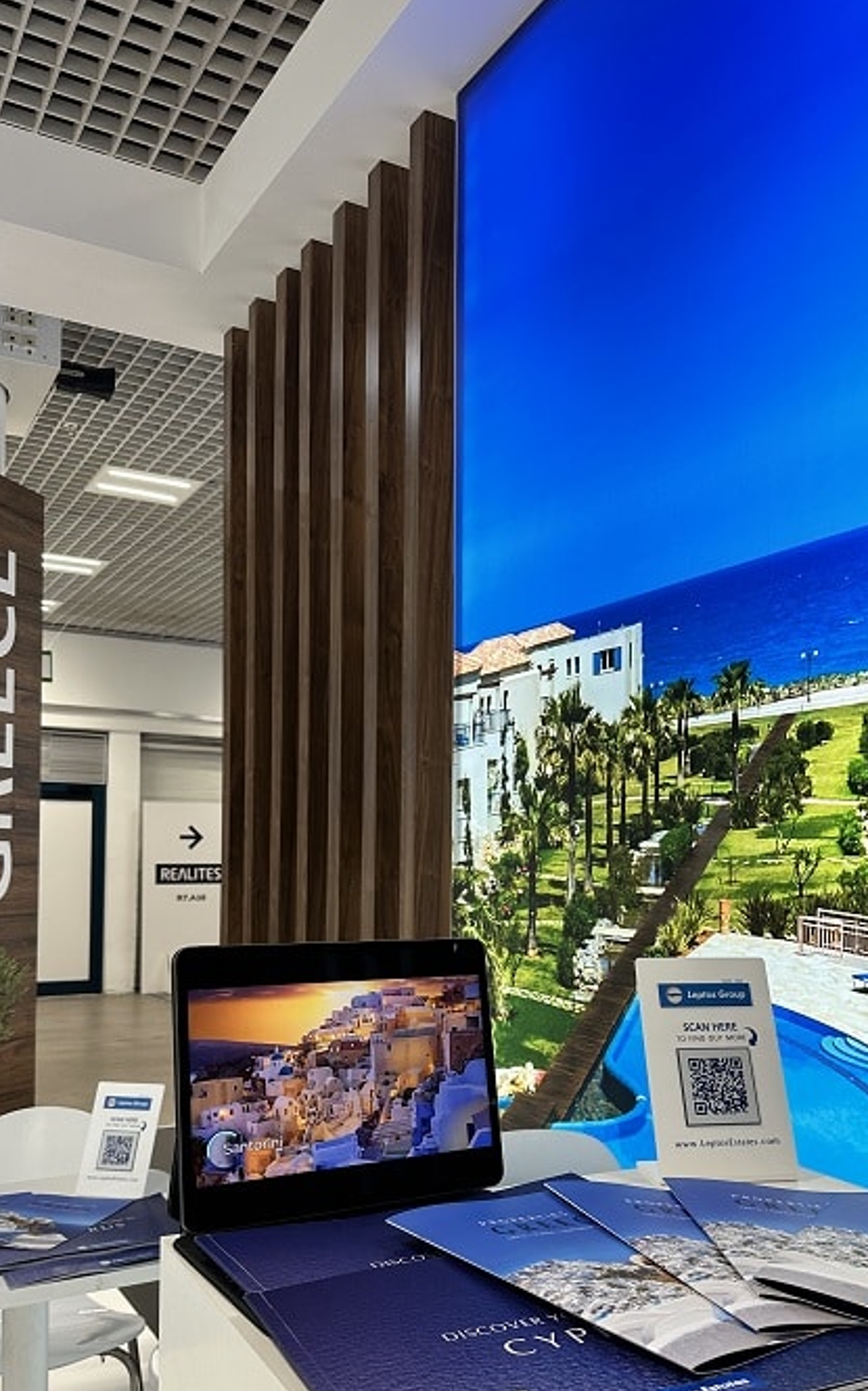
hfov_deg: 40.4
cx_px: 516
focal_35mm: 31
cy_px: 835
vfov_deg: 60.7
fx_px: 1175
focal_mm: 6.86
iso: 125
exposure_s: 1/100
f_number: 1.78
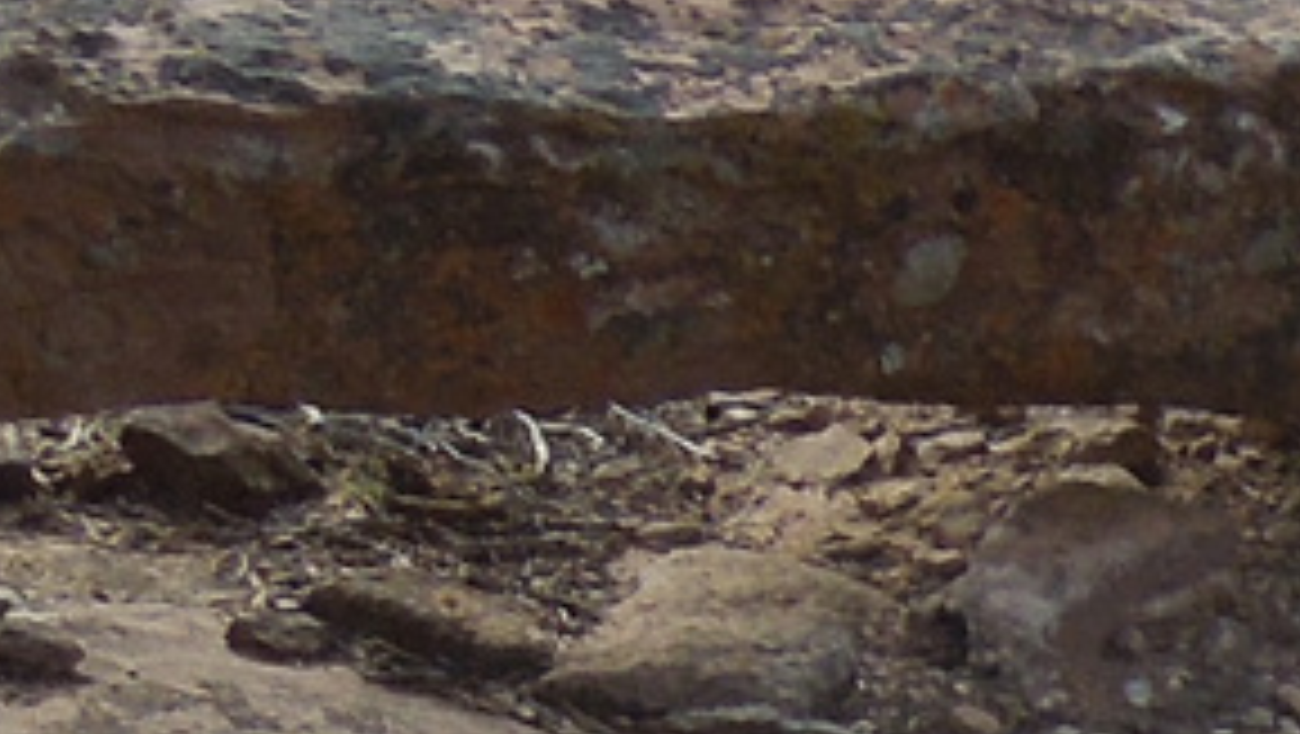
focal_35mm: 301
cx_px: 3068
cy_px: 2252
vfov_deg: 3.9
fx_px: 10382
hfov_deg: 6.8
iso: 100
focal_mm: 7
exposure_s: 1/320
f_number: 3.8
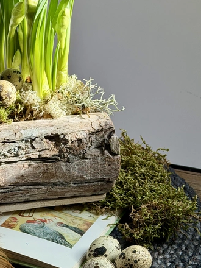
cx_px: 46
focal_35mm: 96
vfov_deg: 20.3
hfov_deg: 15.3
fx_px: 743
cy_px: 76
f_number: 1.78
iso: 80
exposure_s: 1/331
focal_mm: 6.76
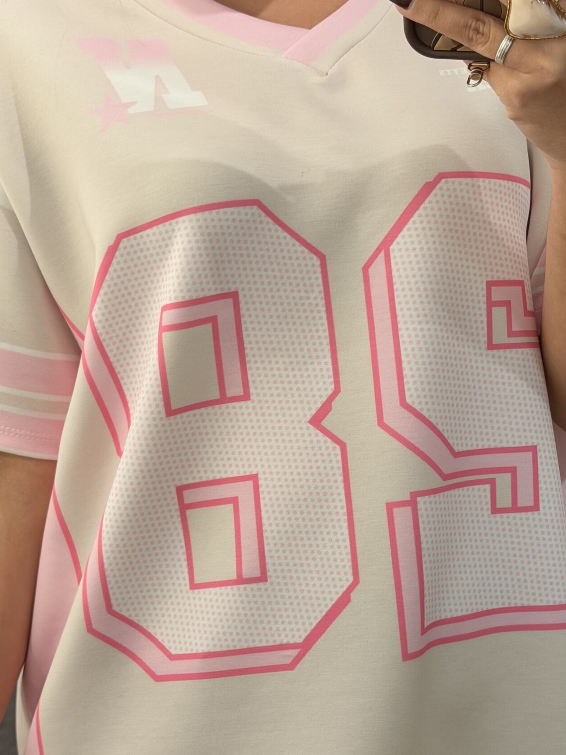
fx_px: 1592
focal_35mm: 73
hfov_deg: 20.2
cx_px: 288
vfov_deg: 26.6
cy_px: 450
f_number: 1.78
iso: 50
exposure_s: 1/100
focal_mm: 6.76
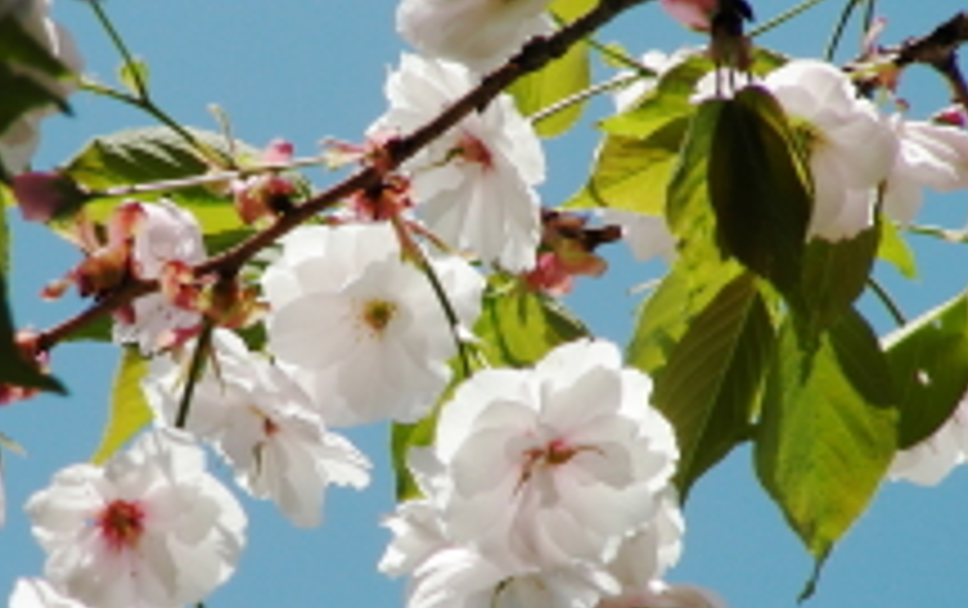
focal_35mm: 654
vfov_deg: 2.0
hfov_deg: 3.2
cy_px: 392
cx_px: 378
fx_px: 17276
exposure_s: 1/466
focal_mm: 63.3
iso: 50
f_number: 4
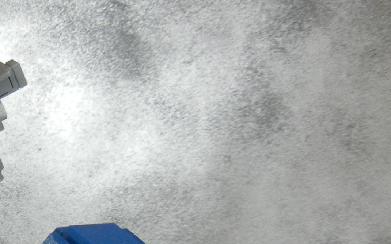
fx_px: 1034
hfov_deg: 19.7
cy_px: 365
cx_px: -121
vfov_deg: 12.8
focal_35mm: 97
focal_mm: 5.4
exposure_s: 1/59.1
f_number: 3.5
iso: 400
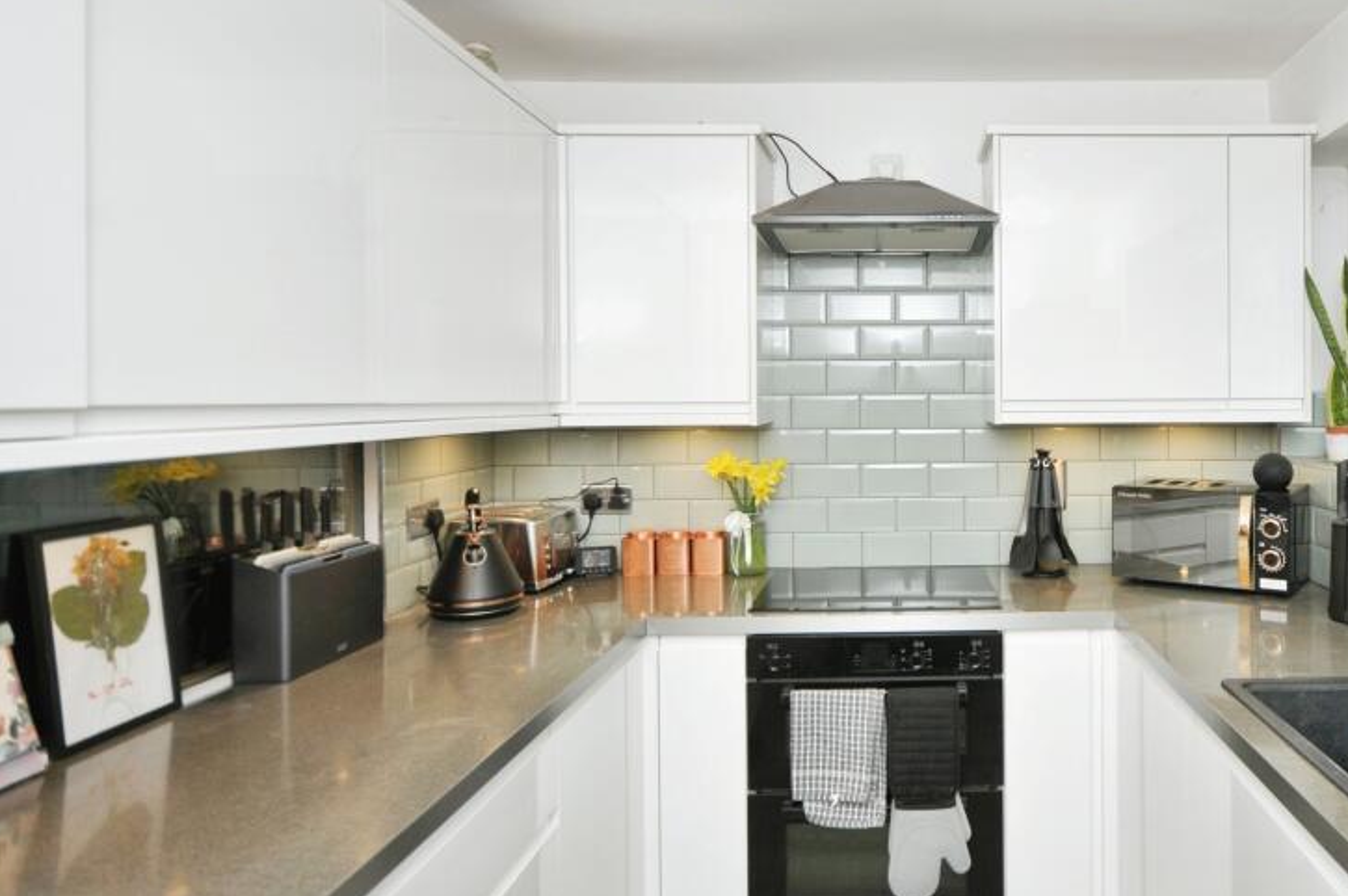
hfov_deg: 70.4
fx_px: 911
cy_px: 436
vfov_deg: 52.4
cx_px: 920
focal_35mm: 24
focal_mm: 11.5
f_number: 5
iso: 200
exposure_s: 1/60
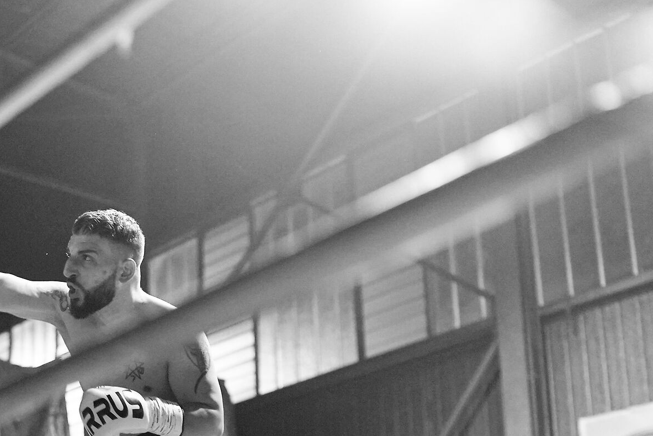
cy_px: 432
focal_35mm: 71
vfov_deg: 18.7
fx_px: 1288
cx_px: 170
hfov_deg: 28.1
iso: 1250
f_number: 1.8
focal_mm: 35
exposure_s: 1/200
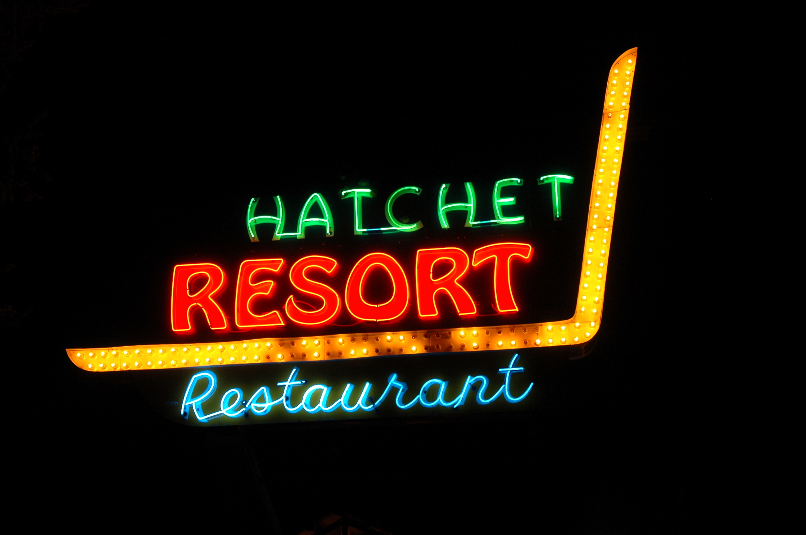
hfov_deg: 37.9
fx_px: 1174
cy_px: 268
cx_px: 403
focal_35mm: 52
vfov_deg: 25.7
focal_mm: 35
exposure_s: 1/40
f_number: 4.2
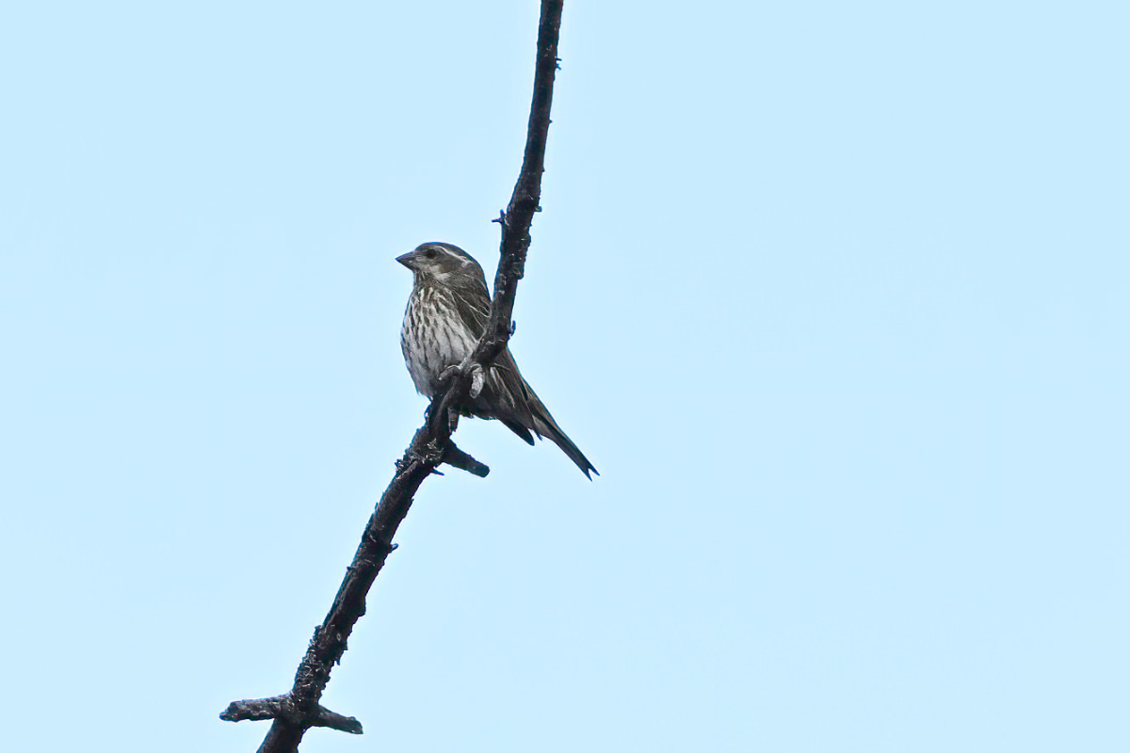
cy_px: 376
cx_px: 565
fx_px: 15693
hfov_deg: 4.1
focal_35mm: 500
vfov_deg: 2.7
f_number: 7.1
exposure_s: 1/1250
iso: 800
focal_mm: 500
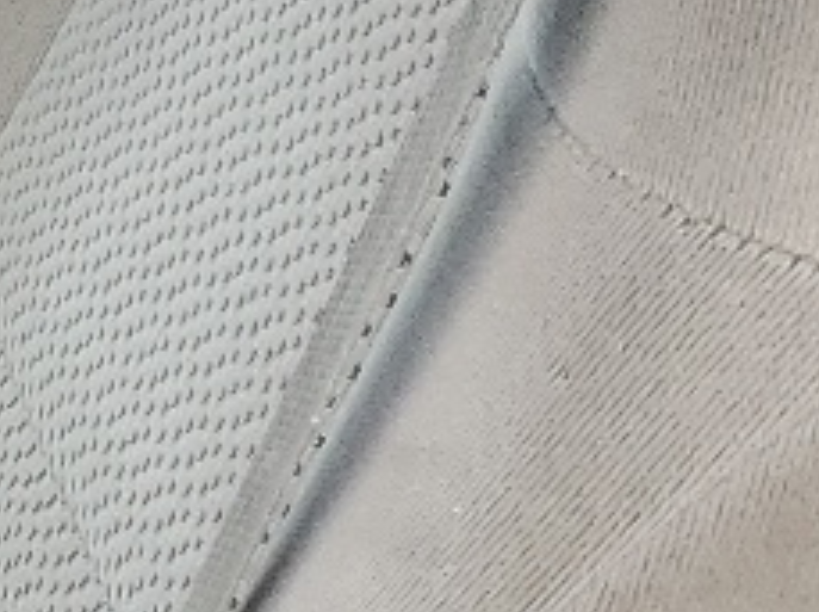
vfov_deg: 8.1
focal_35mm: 182
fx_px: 4299
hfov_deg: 9.2
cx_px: -1420
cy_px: 644
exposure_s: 1/417
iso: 50
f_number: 1.5
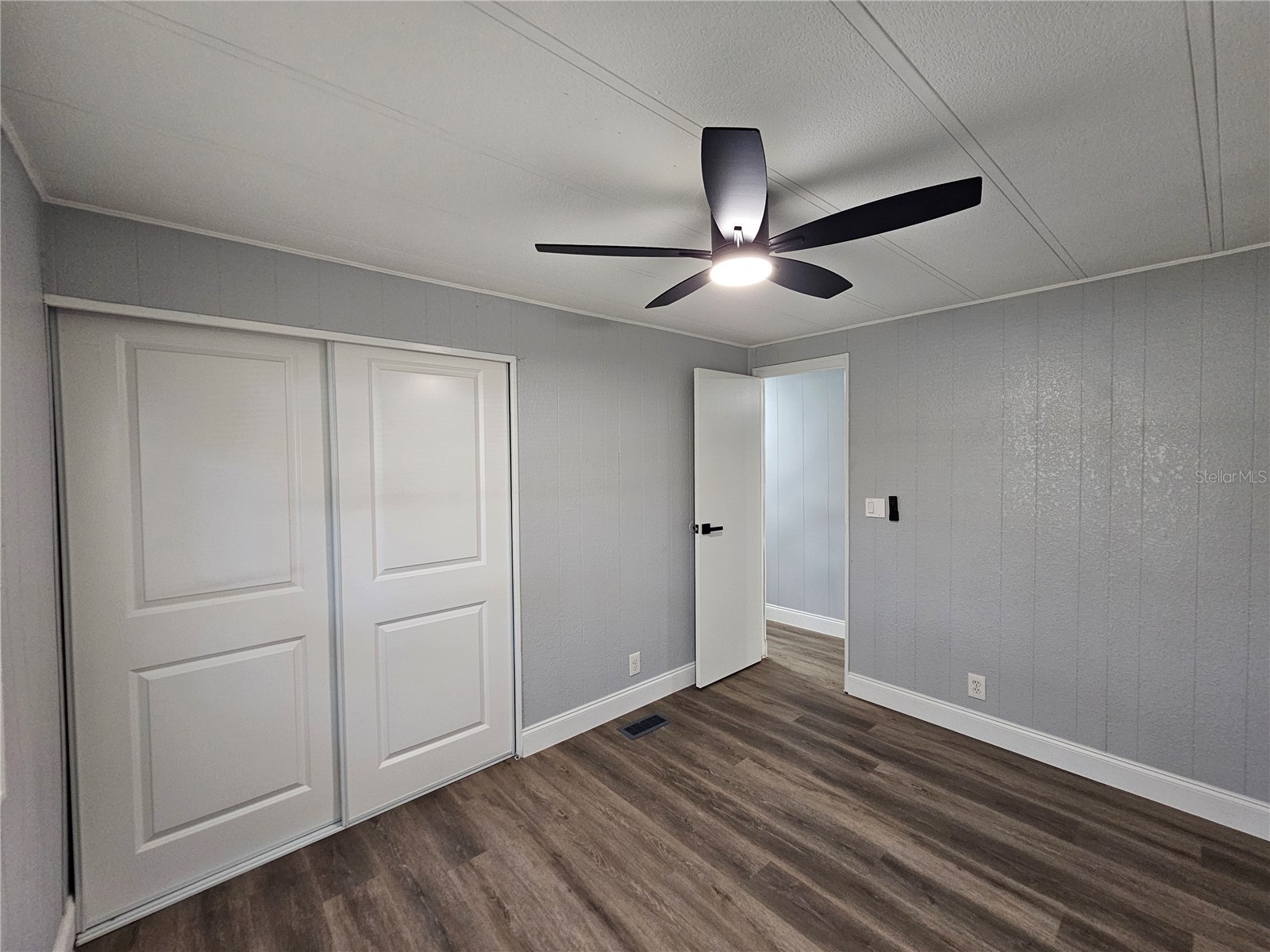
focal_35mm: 13
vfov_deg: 89.9
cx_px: 635
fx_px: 477
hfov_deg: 106.2
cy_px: 476
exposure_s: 1/60
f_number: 2.2
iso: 250
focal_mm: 2.2
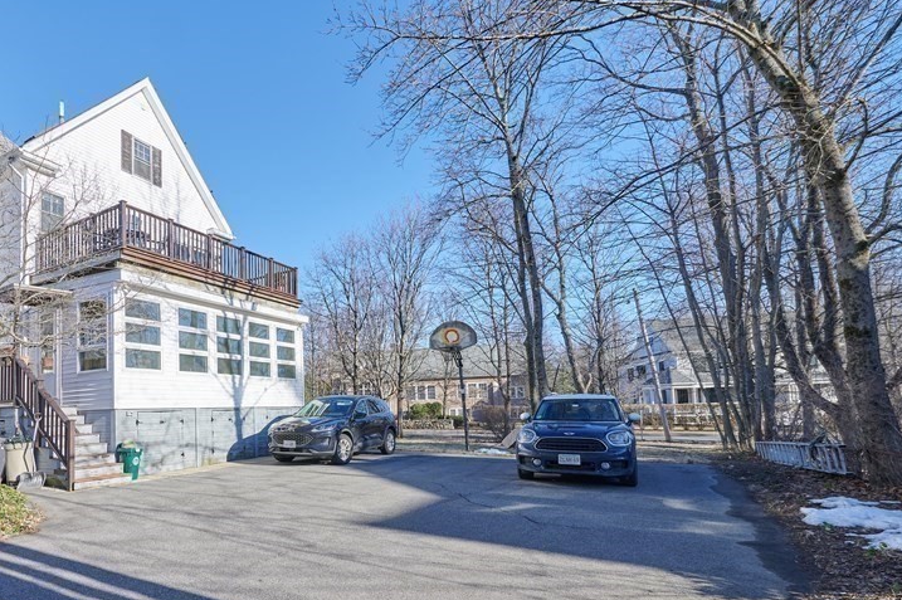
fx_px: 501
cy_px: 377
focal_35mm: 20
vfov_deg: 61.0
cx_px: 301
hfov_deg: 81.2
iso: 100
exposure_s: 1/250
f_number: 8
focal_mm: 14
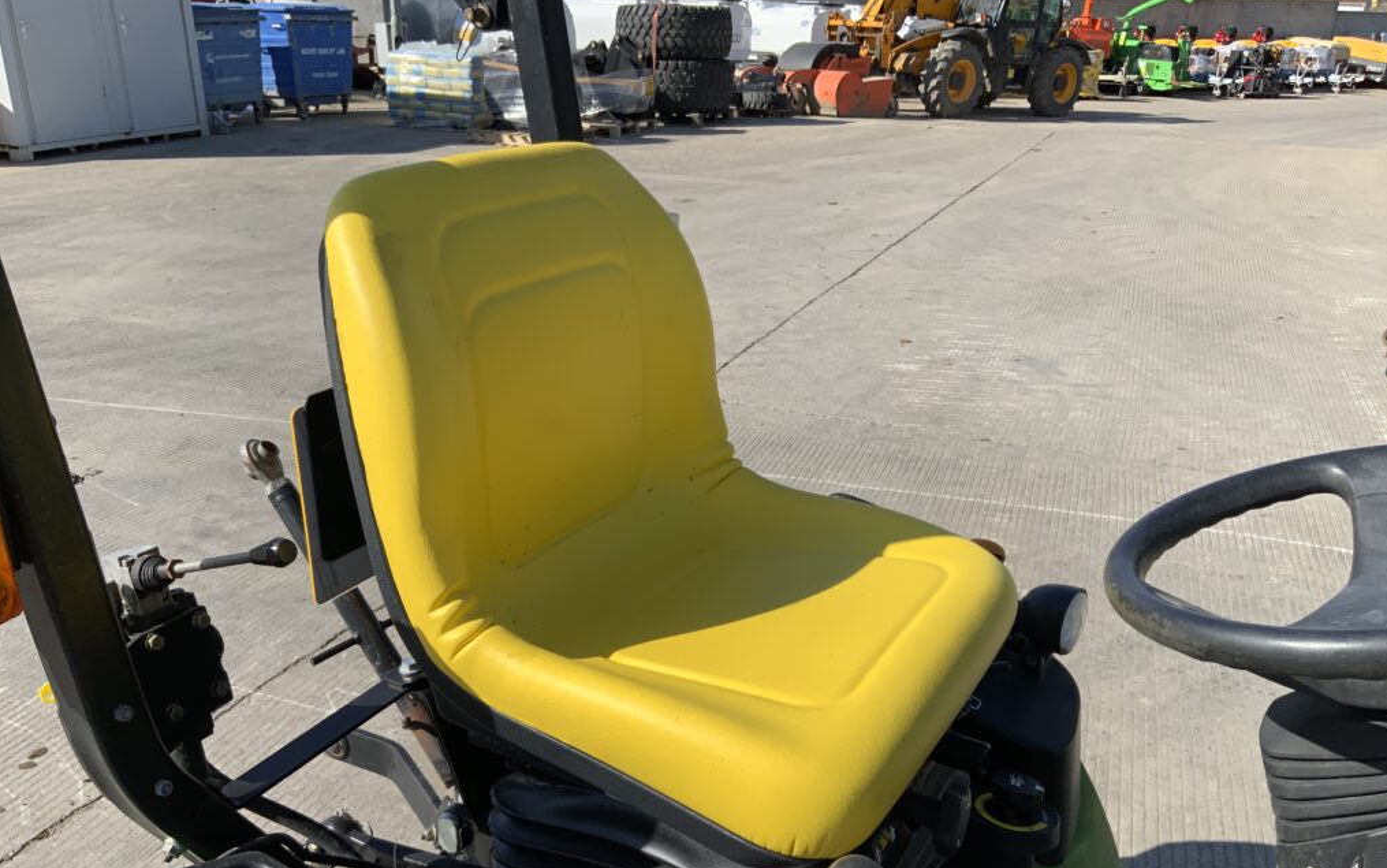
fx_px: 1172
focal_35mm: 31
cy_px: 522
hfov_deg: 61.2
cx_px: 697
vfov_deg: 40.4
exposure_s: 1/1848
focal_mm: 3
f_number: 1.8
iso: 16
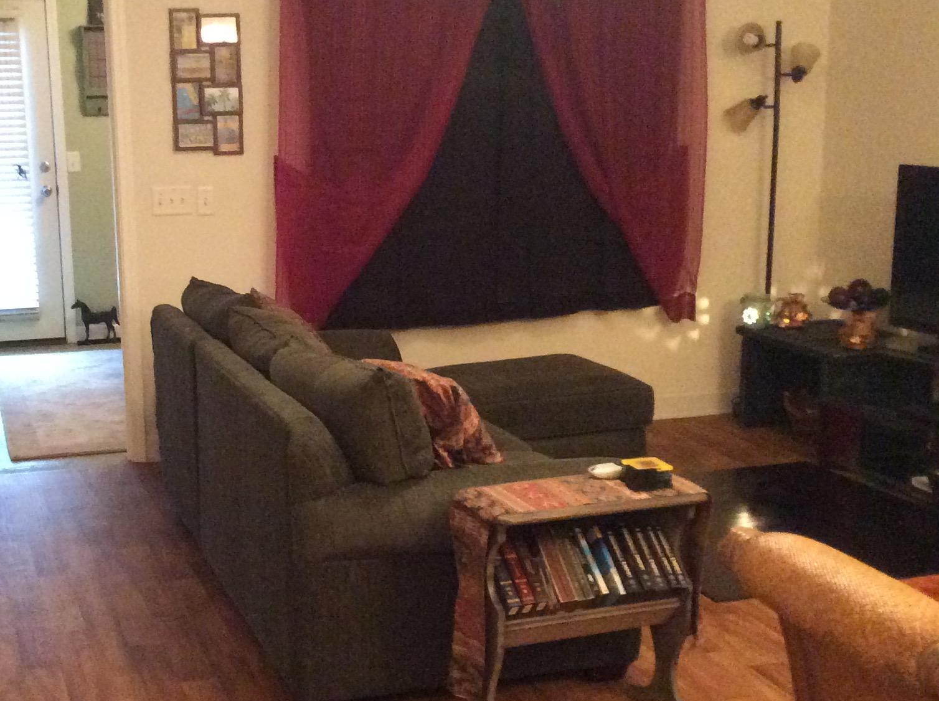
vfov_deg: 26.5
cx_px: 299
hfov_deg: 34.6
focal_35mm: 55
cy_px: 381
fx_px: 1490
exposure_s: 1/15
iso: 500
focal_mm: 3.3
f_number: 2.4
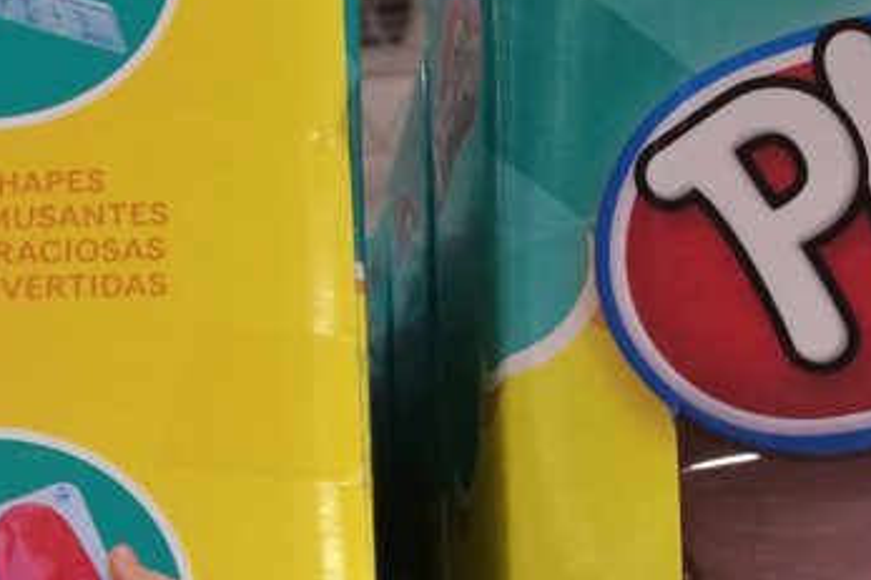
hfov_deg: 22.3
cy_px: 844
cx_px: 93
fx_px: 2152
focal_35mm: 89
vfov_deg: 14.4
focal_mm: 4.15
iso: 80
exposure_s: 1/30
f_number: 2.2
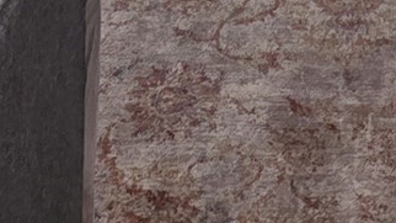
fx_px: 945
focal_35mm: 90
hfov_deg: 23.1
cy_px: -680
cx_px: 353
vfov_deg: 8.0
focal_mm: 2.2
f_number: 2.2
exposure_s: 1/120
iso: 50
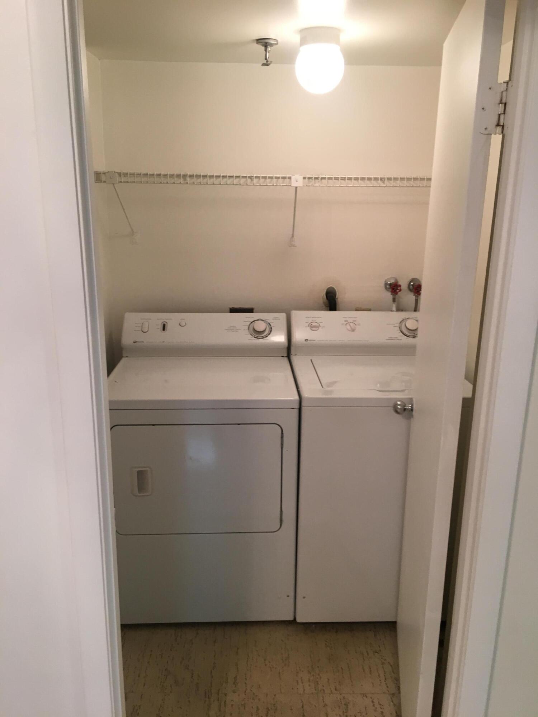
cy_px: 358
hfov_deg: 48.2
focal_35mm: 29
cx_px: 269
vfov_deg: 61.7
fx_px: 601
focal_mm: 4.15
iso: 64
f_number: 2.2
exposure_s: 1/30
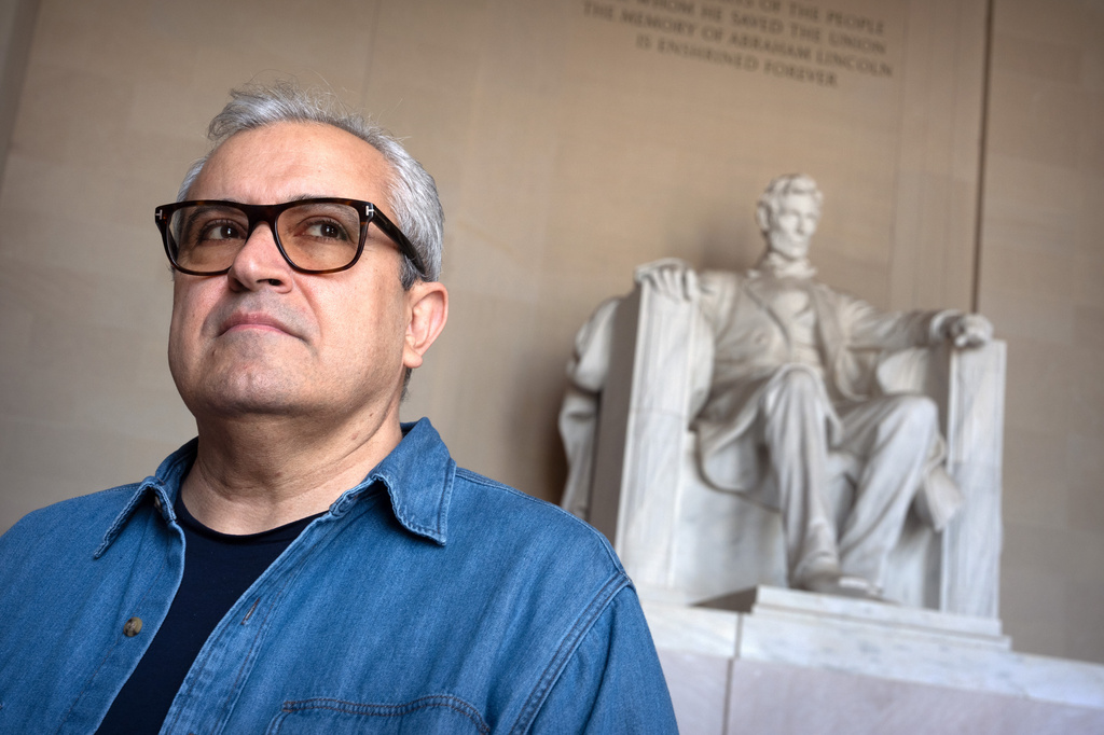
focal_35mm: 51
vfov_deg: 26.5
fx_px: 1563
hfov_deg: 38.9
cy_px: 368
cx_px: 552
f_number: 10
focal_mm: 51
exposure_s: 1/60
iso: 1000
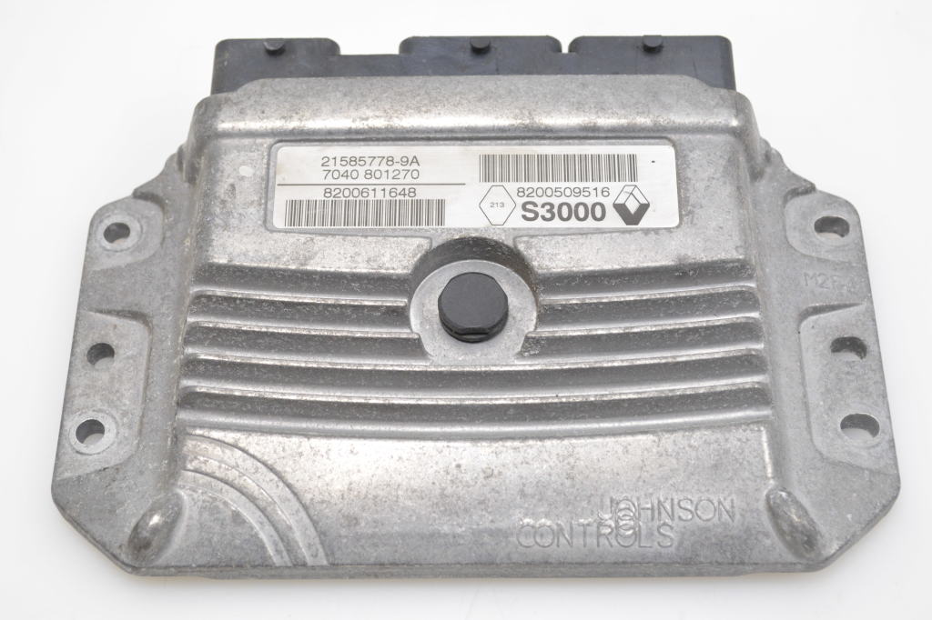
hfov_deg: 30.5
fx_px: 1708
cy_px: 310
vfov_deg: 20.6
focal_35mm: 66
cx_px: 466
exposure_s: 1/200
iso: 2000
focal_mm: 44
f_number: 7.1
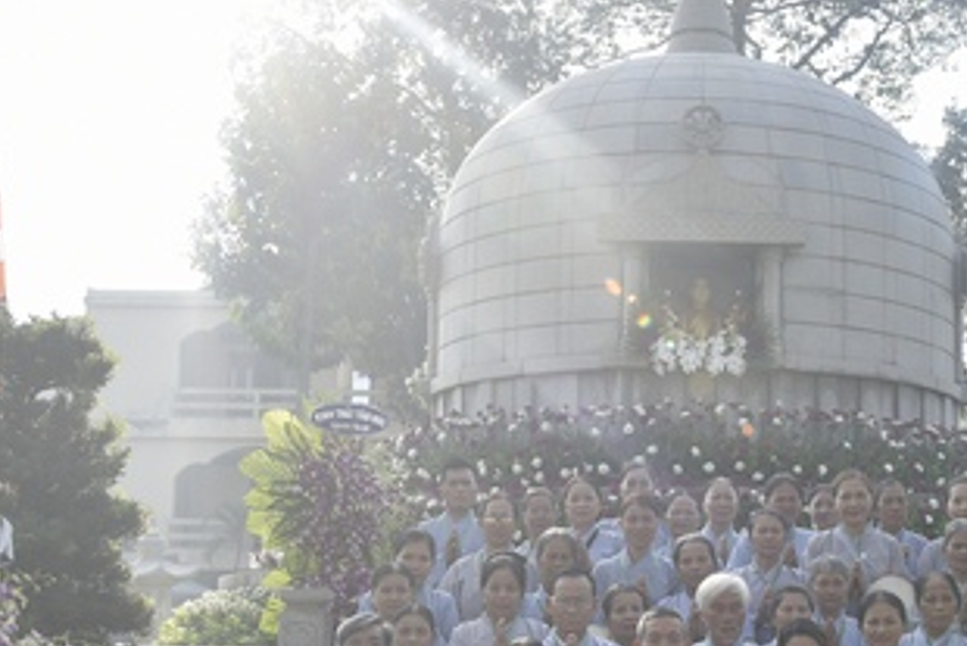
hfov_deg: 30.9
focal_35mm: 63
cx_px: 805
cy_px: 490
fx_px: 1693
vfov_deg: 21.4
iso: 100
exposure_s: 1/125
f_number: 9
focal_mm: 30
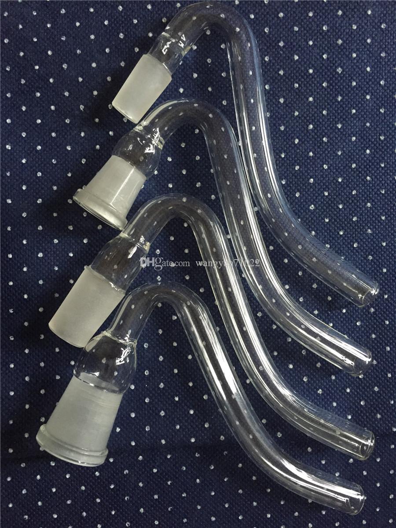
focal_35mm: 29
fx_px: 442
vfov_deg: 61.7
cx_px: 198
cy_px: 264
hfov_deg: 48.2
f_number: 2.2
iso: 320
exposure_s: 1/25
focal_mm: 4.15
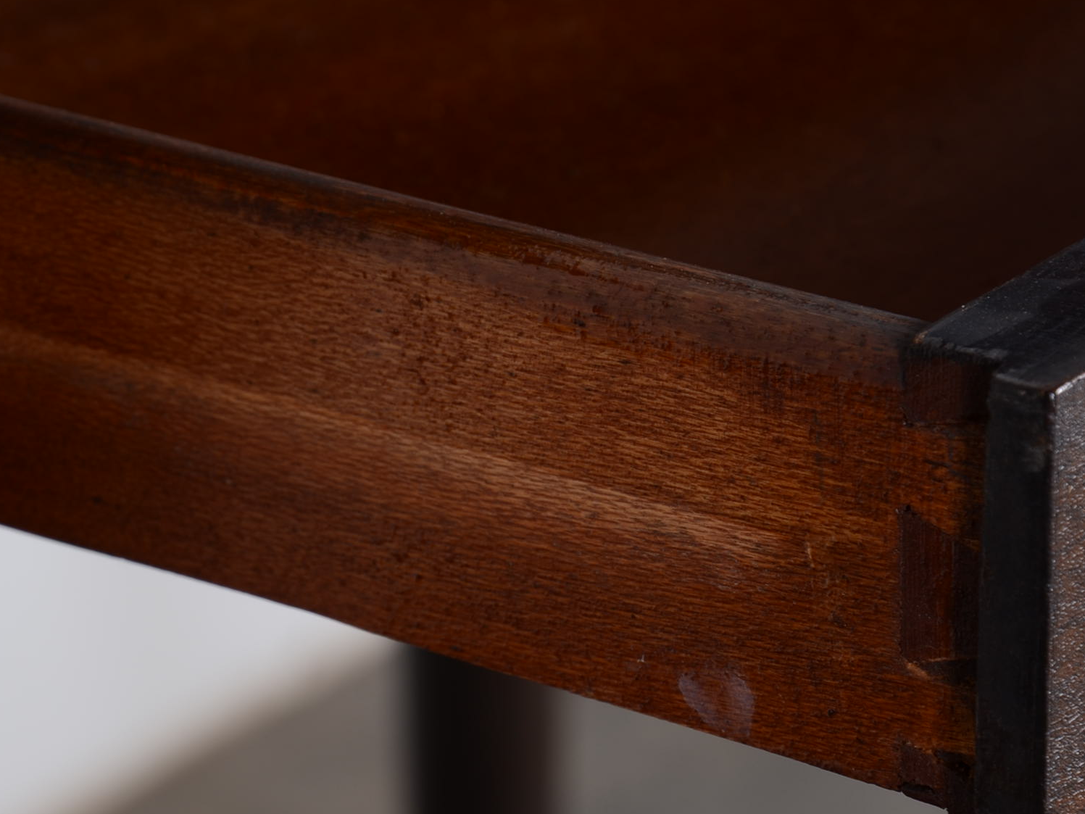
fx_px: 7799
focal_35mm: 249
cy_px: 390
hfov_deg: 8.0
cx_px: 422
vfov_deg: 6.0
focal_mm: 105
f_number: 10
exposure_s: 1/100
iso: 100
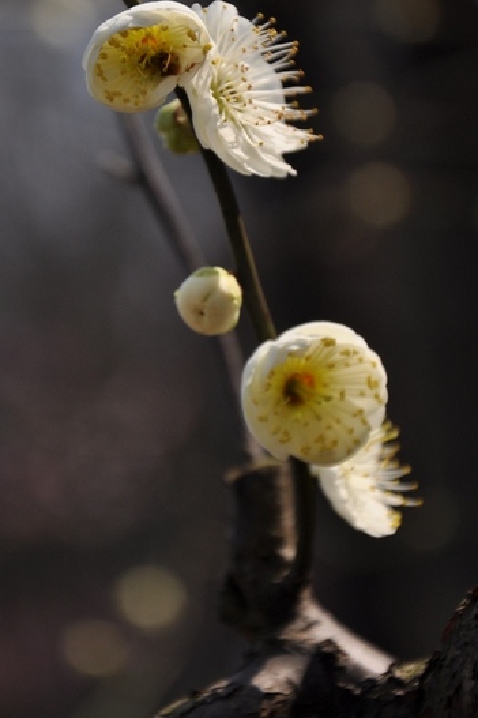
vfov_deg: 12.5
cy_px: 311
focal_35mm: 164
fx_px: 3268
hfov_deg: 8.4
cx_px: 202
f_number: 5.6
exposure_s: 1/1250
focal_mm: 90
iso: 200
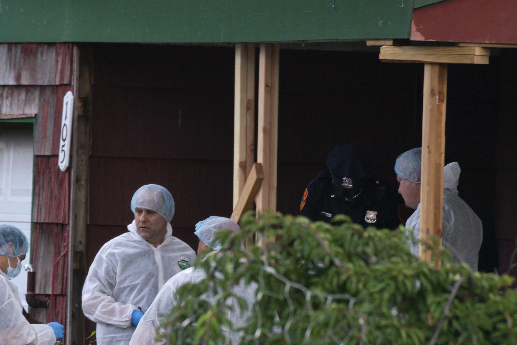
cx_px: 318
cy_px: 187
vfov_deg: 2.1
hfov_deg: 3.2
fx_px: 9306
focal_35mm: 648
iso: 400
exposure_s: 1/125
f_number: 5.6
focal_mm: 400
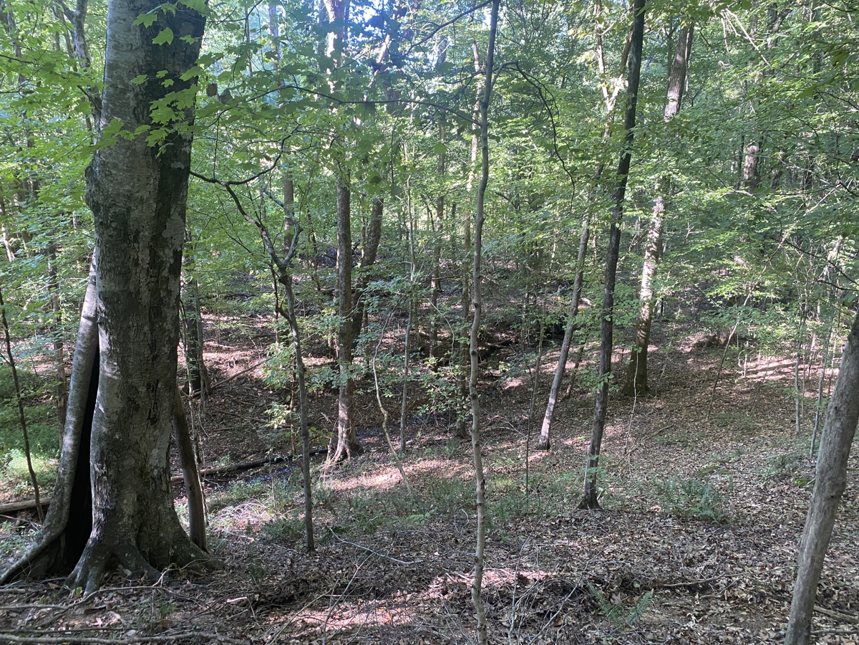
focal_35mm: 26
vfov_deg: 53.1
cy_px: 322
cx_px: 430
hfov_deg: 67.3
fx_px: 645
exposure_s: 1/60
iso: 125
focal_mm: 4.25
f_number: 1.8
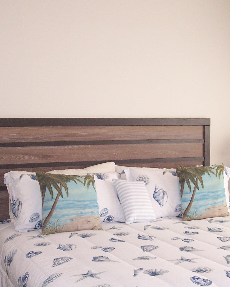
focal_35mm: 56
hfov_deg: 27.1
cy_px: 172
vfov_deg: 33.5
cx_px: 113
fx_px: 476
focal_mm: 5.6
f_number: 2.7
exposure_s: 1/60
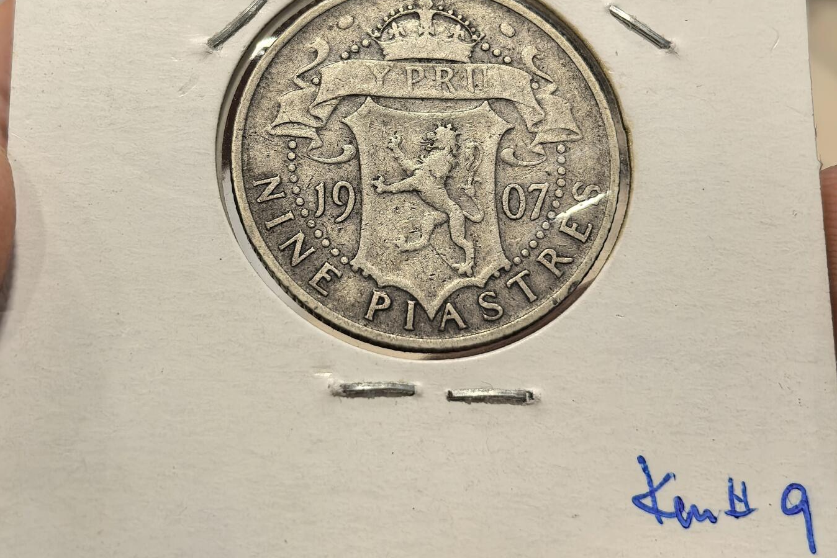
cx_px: 418
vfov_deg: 18.1
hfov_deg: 27.0
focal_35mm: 75
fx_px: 1744
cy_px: 183
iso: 320
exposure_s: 1/100
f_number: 2
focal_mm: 6.98
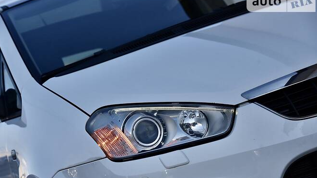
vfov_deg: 11.6
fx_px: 874
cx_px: 131
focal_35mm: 104
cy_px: 113
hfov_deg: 20.5
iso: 200
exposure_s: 1/640
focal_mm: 82
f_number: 6.3
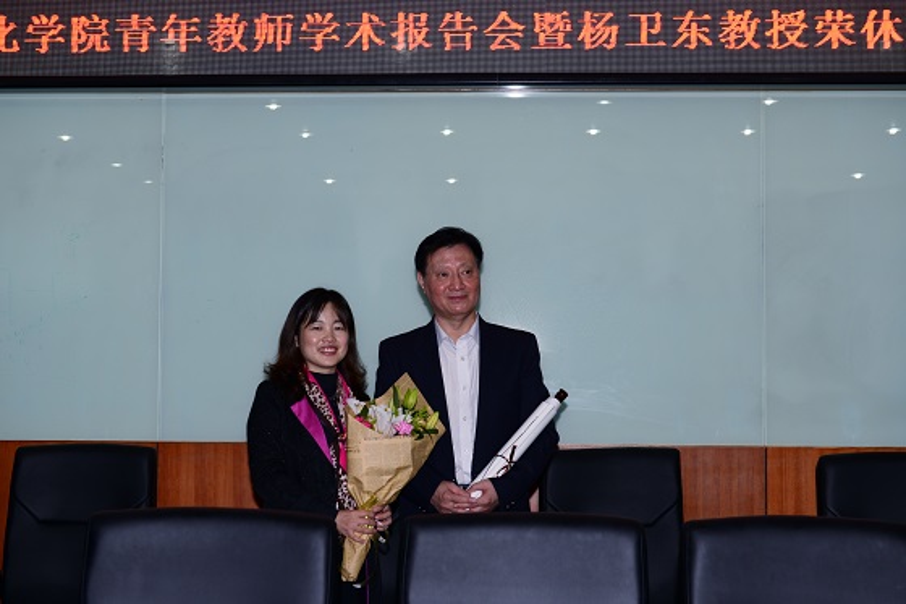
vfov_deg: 24.6
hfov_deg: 36.3
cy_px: 302
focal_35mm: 55
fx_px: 1384
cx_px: 453
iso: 250
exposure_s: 1/60
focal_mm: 55
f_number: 5.6
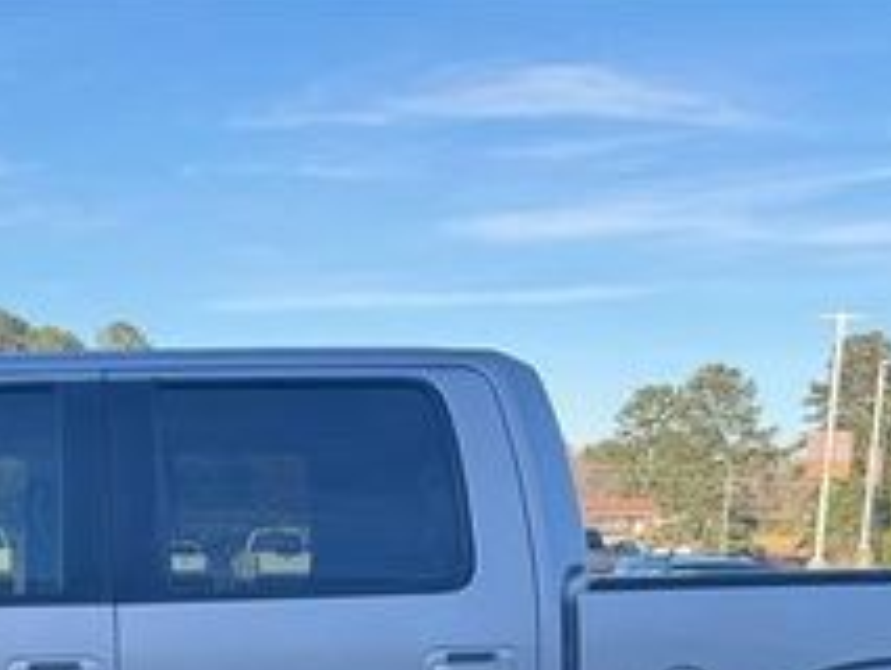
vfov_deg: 18.3
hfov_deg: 26.3
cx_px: 117
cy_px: 997
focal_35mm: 72
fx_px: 1854
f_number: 1.78
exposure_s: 1/864
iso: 80
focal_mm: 6.76
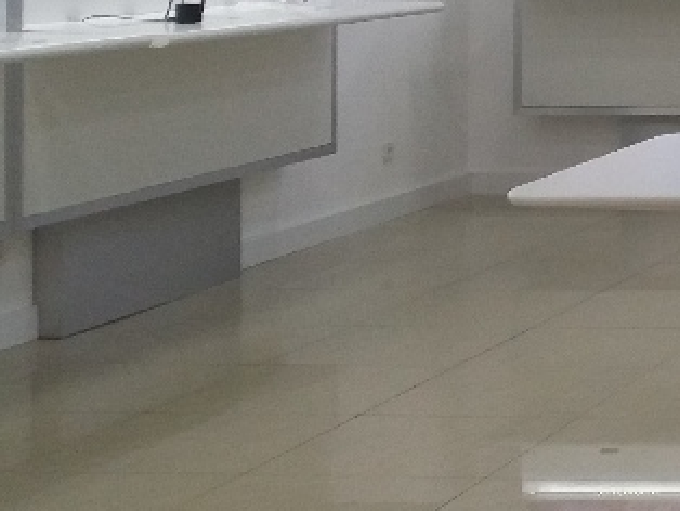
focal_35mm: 107
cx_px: 1265
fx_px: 2104
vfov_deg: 13.4
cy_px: -134
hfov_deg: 15.5
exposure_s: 1/50
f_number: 1.9
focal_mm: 3.7
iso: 80
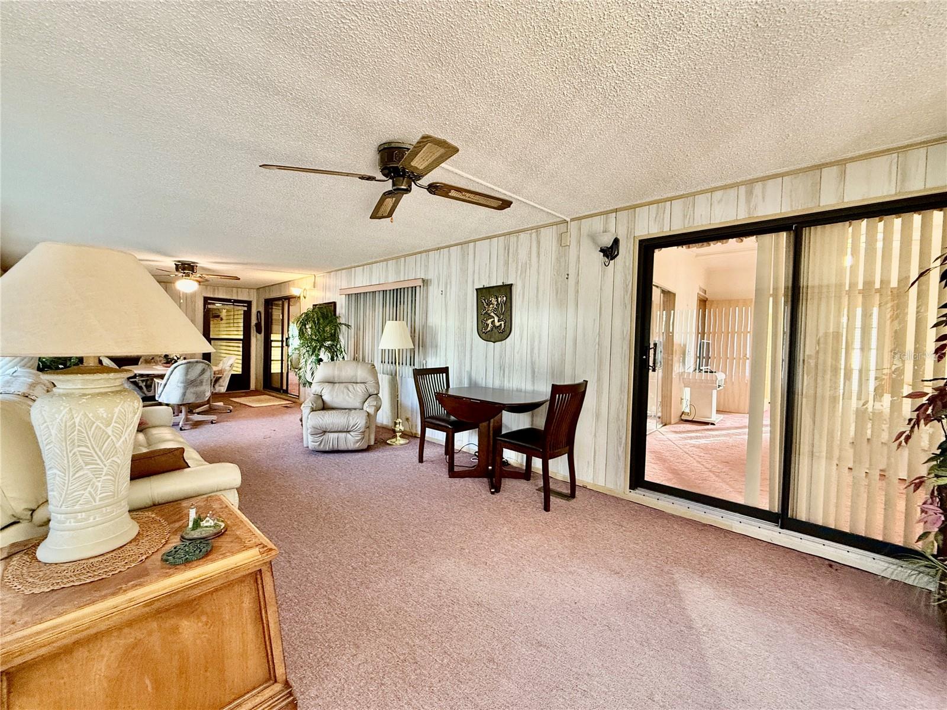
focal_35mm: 14
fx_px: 383
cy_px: 355
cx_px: 474
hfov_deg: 102.1
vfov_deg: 85.7
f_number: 2.2
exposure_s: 1/60
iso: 320
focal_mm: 2.22
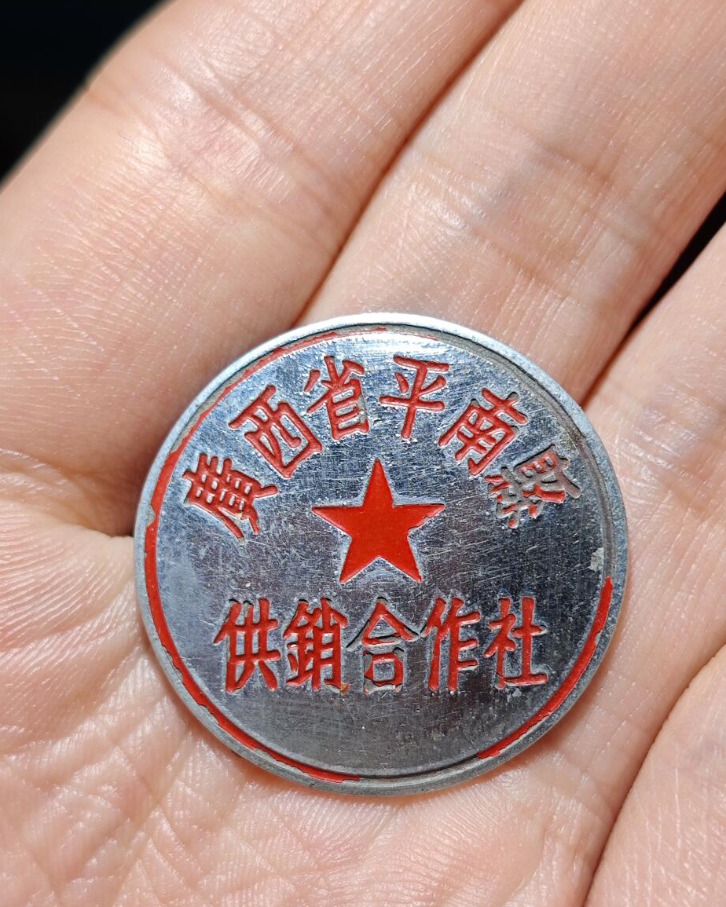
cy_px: 551
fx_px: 1880
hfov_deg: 21.9
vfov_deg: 27.1
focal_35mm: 70
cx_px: 381
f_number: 1.6
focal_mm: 6.55
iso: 50
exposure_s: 1/1722
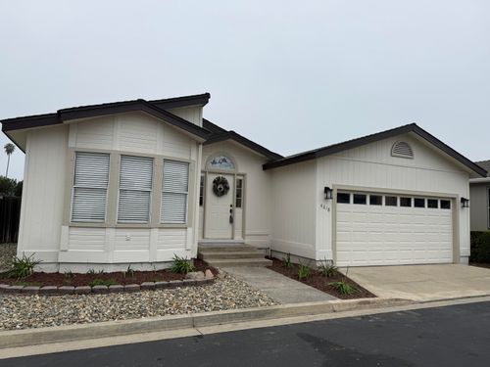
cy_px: 184
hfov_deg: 71.6
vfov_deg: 56.8
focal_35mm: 24
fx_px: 340
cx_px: 245
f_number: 1.78
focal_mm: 6.76
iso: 80
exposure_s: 1/2611
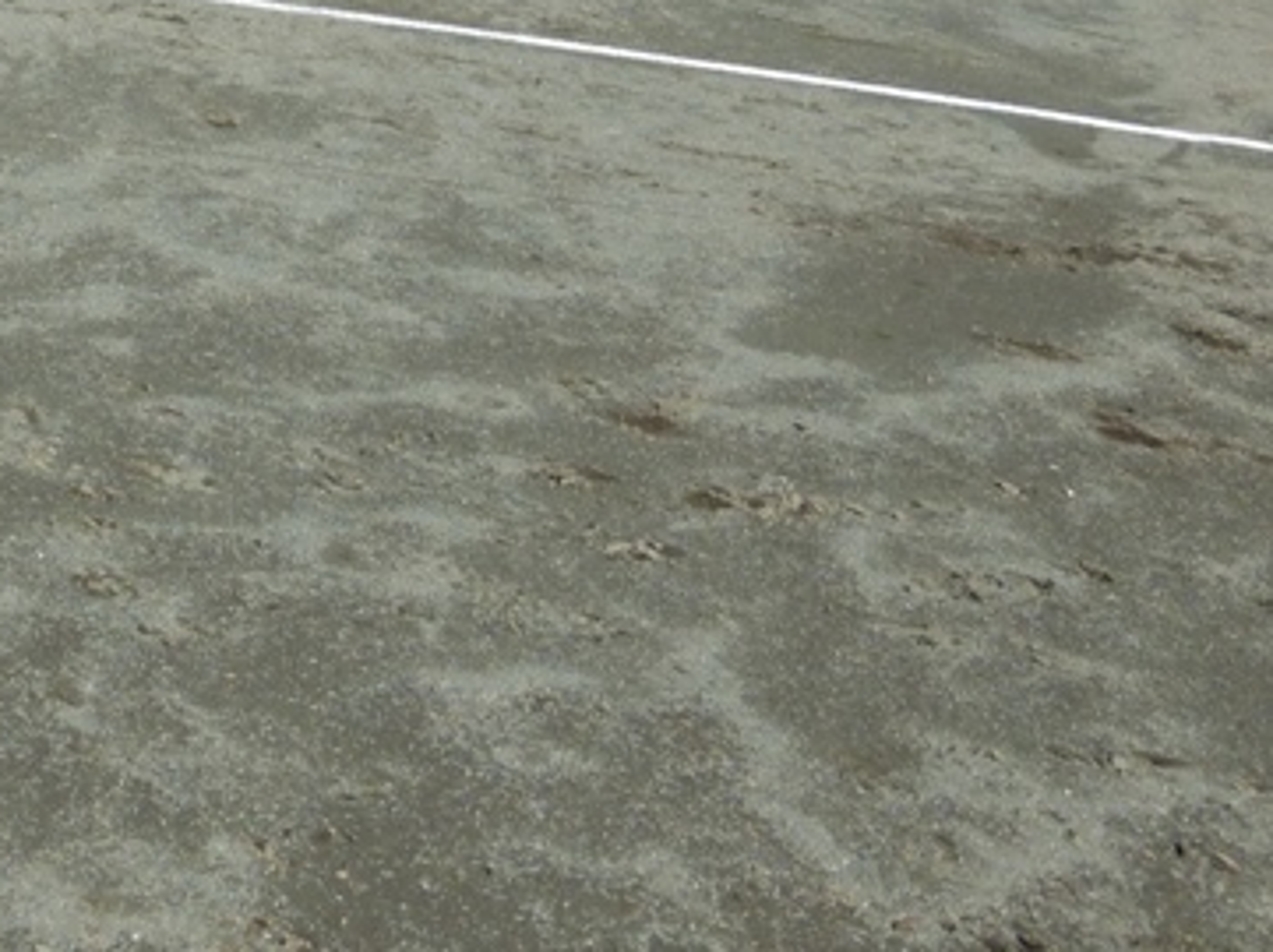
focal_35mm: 71
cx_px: -328
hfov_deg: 24.4
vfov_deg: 19.2
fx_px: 2608
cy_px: -268
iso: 100
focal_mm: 4.3
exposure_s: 1/800
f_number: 4
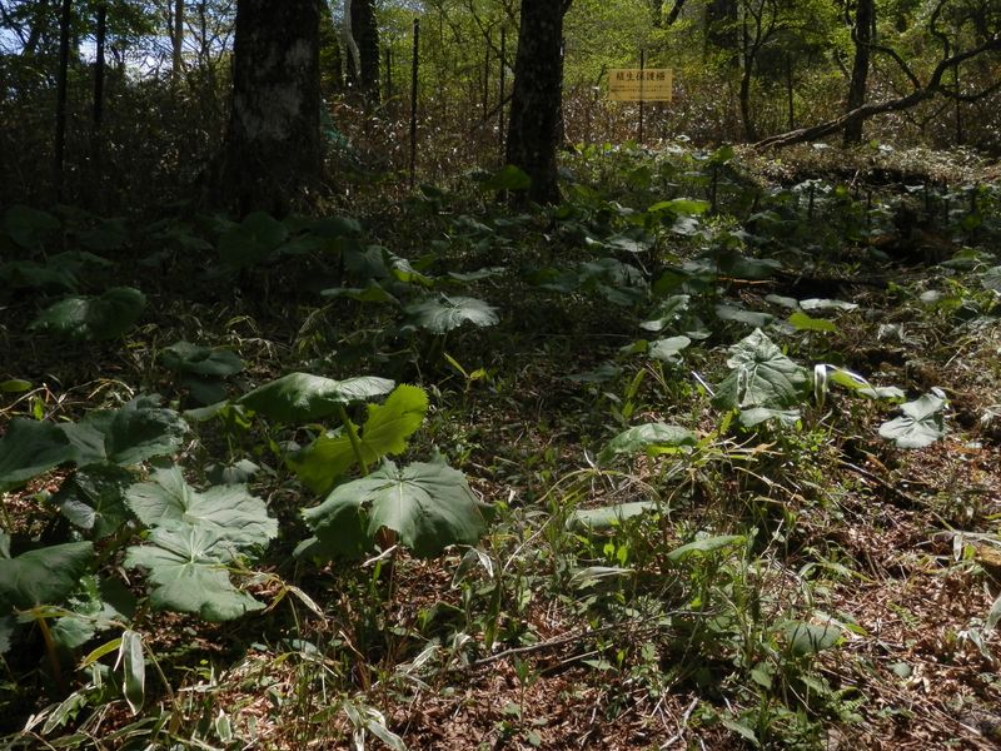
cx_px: 500
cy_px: 376
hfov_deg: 46.8
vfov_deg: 36.0
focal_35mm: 40
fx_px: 1157
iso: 80
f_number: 3.7
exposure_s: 1/640
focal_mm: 7.3
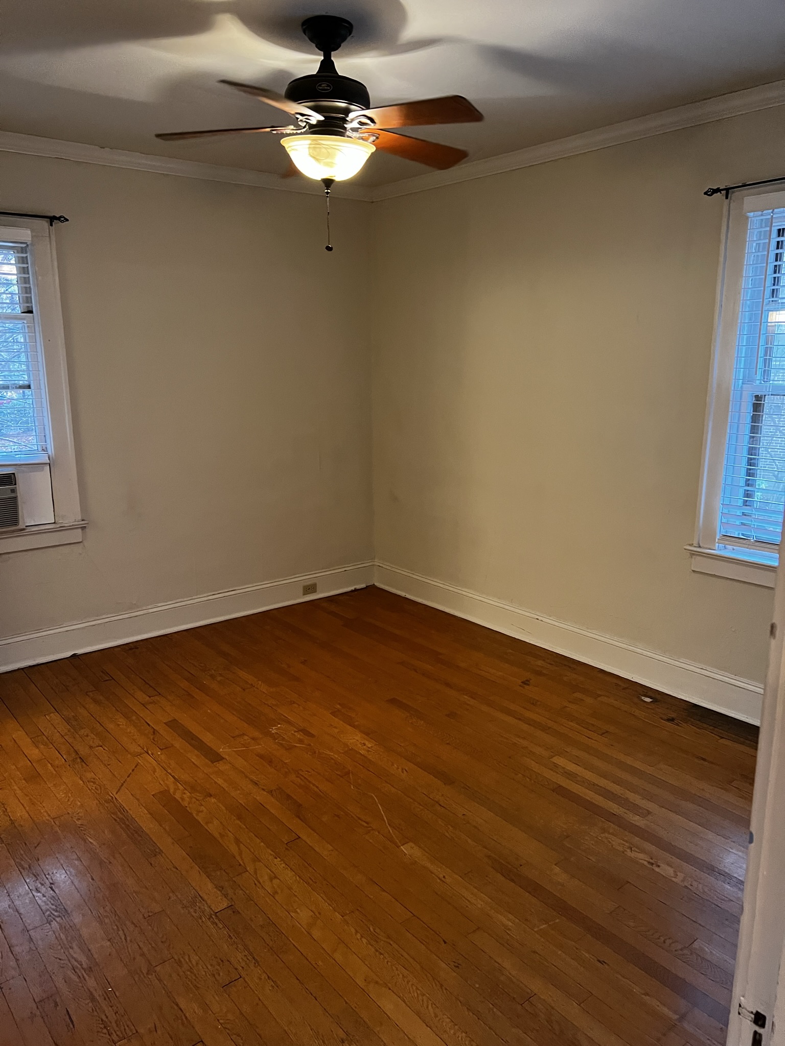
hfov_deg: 53.1
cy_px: 523
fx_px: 786
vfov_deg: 67.3
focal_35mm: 26
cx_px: 392
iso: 400
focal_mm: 5.7
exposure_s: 1/60
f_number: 1.5
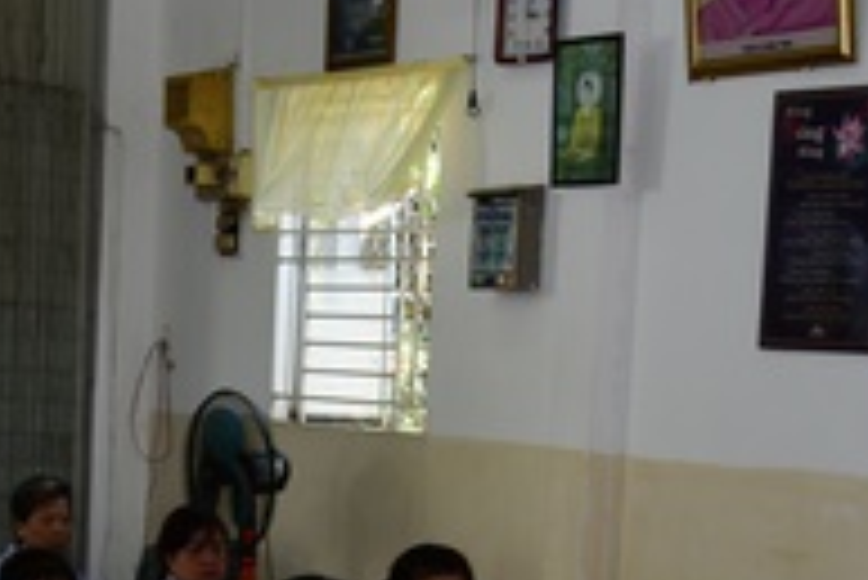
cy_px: 922
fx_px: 2437
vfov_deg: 12.7
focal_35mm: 101
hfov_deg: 20.1
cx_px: 310
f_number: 5.6
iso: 400
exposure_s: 1/80
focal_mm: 30
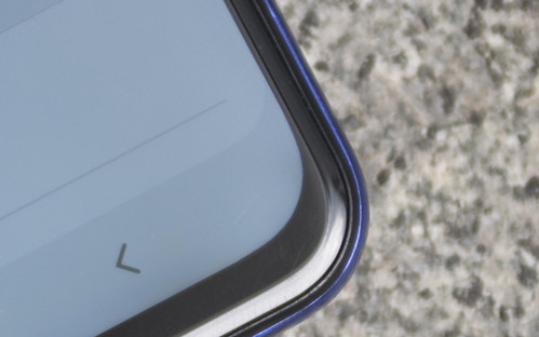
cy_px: 272
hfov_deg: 2.6
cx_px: -172
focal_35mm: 817
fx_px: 12003
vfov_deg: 1.6
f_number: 2.8
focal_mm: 200
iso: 160
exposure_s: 1/200
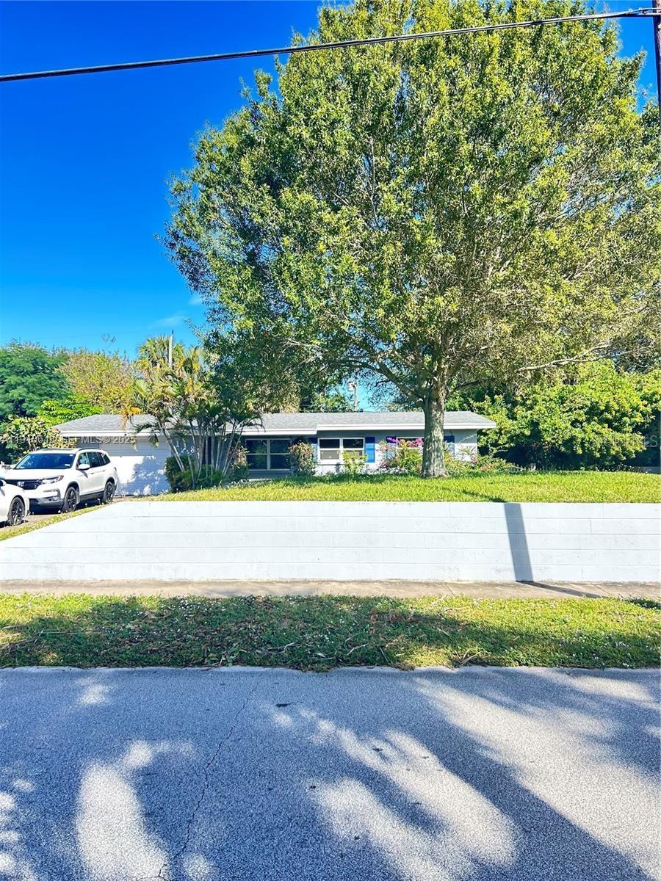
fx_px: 662
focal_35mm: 26
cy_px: 440
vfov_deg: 67.3
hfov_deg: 53.1
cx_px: 330
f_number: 1.5
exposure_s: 1/528
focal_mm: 5.7
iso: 50
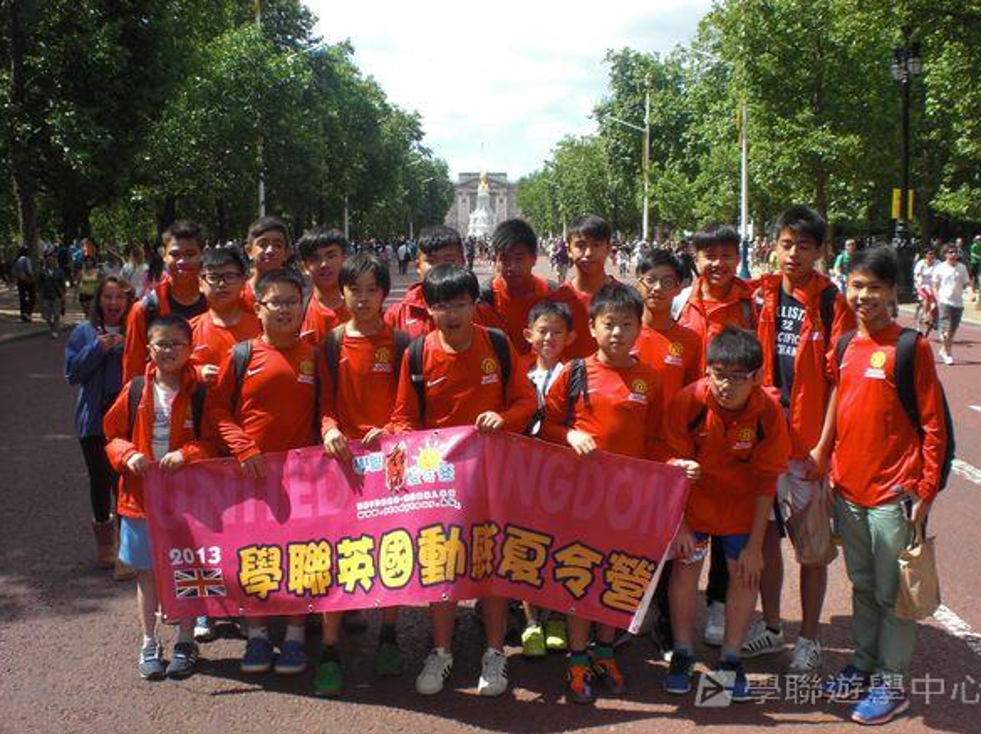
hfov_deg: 47.9
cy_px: 359
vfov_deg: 36.8
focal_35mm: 39
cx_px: 501
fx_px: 1105
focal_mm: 6.3
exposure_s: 1/200
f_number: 5.6
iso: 64
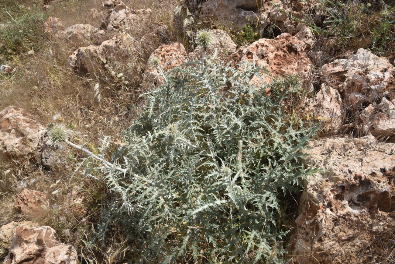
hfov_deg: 60.3
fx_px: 340
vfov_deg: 42.3
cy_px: 132
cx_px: 198
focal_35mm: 31
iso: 200
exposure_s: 1/100
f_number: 18
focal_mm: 31
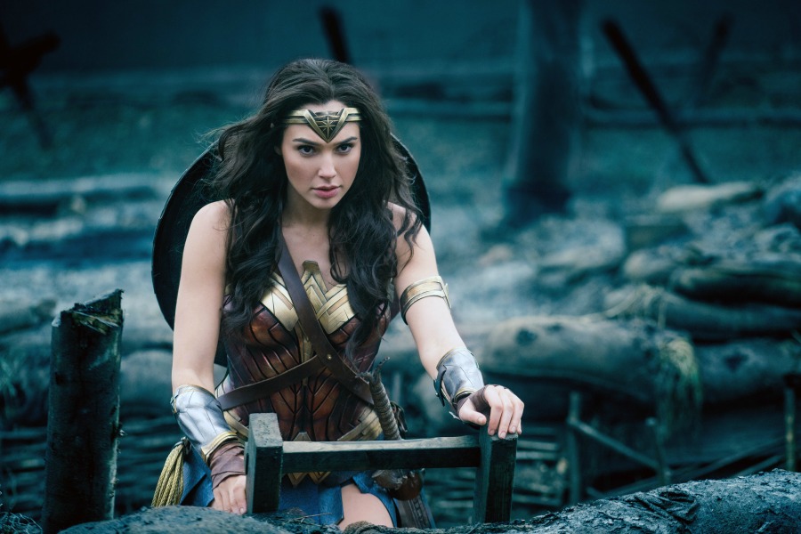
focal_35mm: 159
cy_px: 267
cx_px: 400
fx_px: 3537
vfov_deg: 8.6
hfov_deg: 12.9
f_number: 4
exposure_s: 1/500
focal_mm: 159
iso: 1000
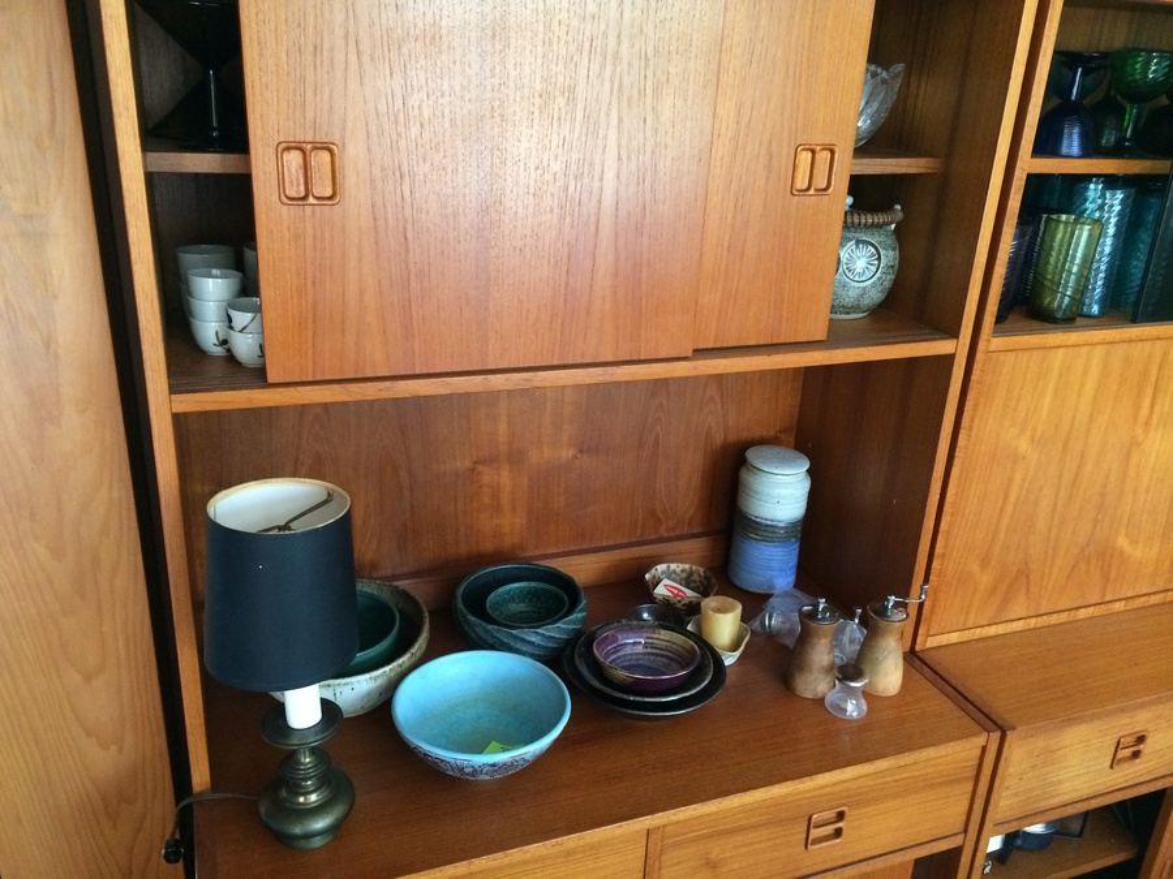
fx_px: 1017
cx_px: 586
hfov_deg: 60.0
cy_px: 440
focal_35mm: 30
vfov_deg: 46.8
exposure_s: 1/17
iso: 320
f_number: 2.2
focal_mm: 4.12
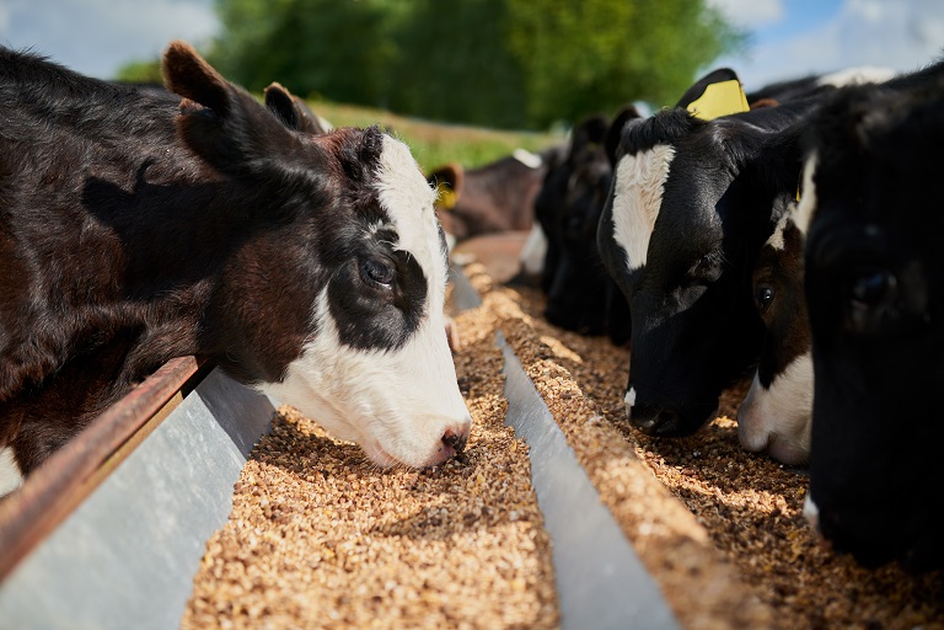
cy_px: 315
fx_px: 918
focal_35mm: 35
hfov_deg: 54.4
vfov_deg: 37.9
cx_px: 472
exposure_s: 1/4000
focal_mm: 35
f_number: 2
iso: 200
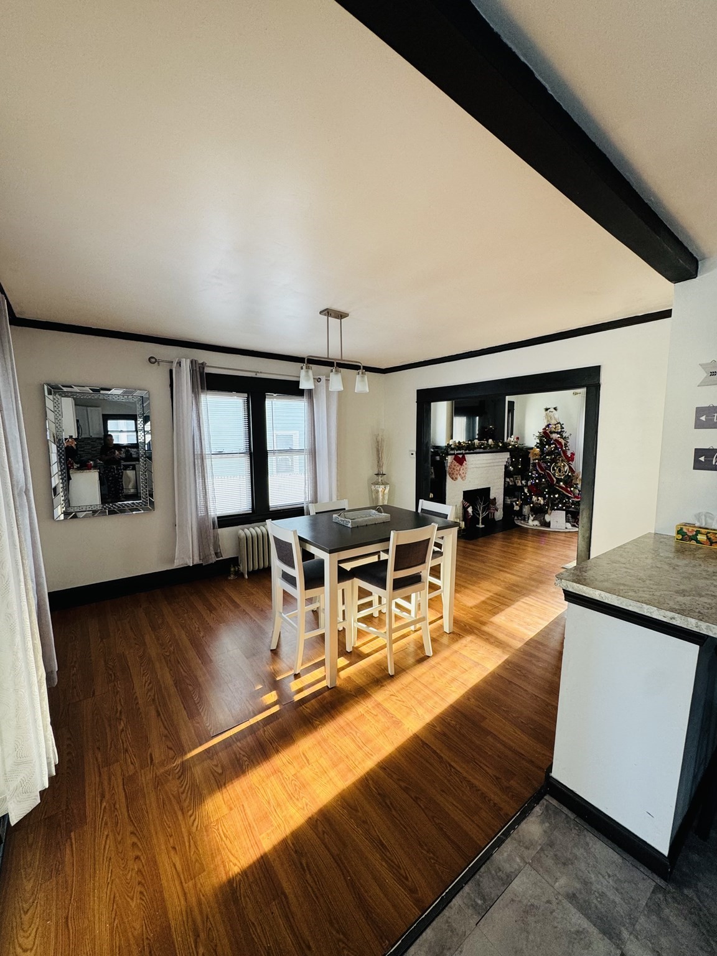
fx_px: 387
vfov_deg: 102.1
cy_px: 478
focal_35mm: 14
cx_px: 358
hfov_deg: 85.7
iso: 125
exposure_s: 1/99
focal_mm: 2.22
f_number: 2.2
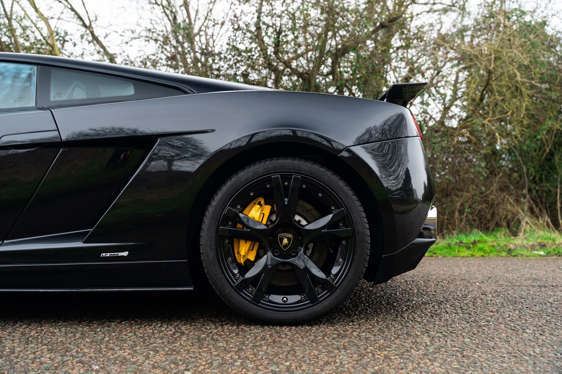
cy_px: 187
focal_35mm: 38
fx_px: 593
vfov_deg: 35.0
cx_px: 281
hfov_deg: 50.7
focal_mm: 38
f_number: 4
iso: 1250
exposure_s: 1/320
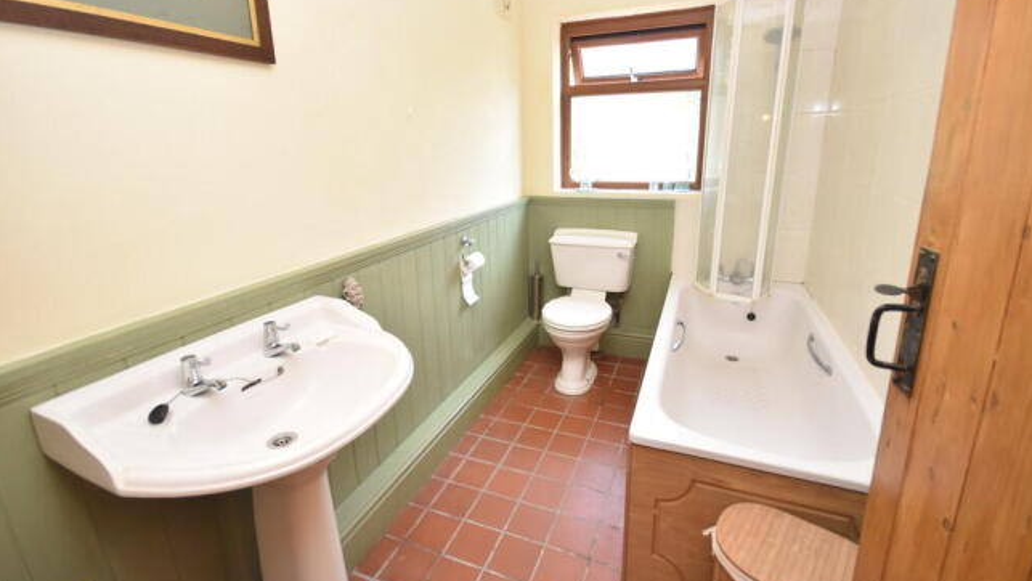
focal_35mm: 16
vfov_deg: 66.8
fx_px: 438
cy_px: 250
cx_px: 521
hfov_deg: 99.4
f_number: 4
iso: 800
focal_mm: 10
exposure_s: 1/125
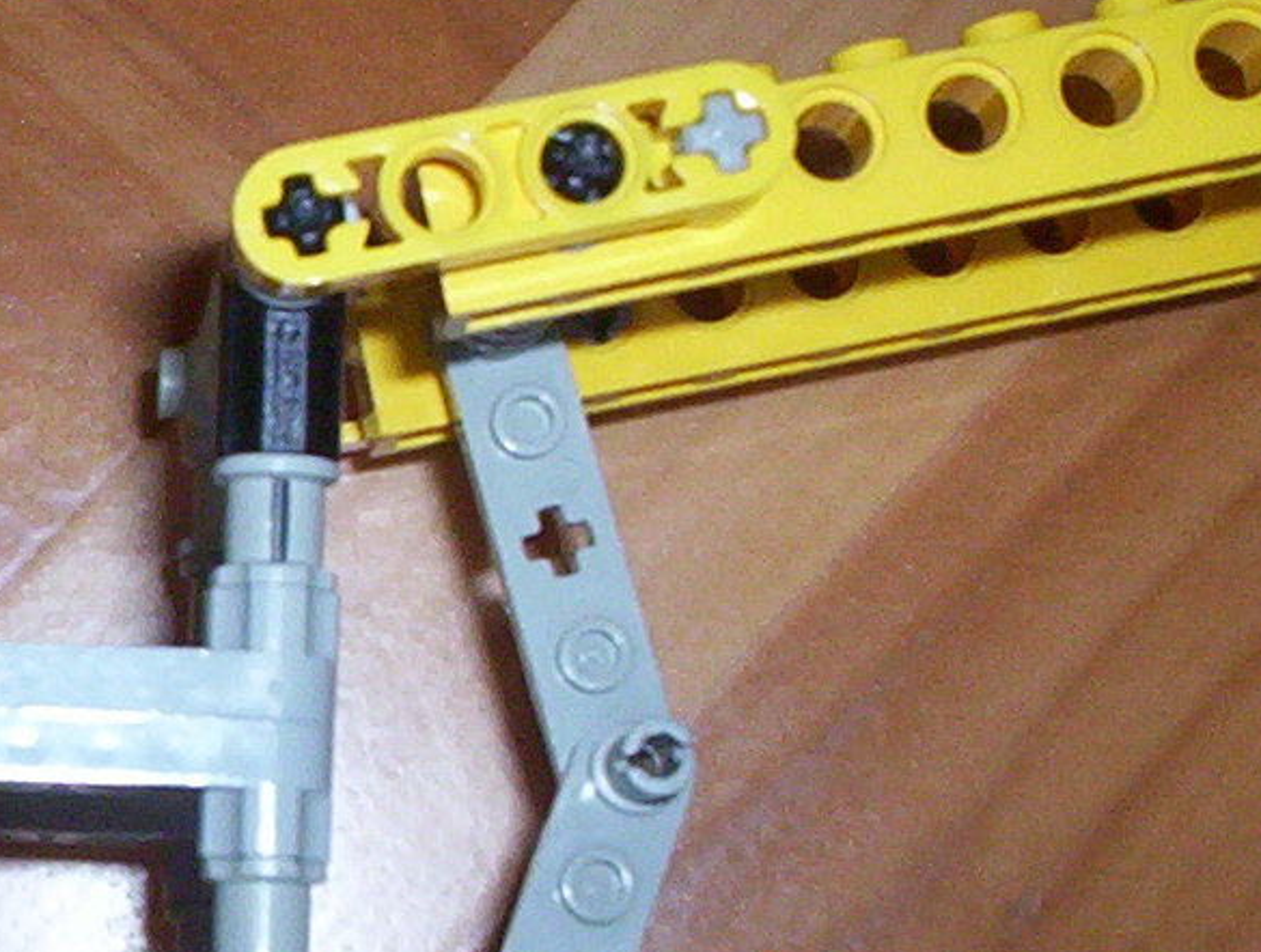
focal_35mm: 106
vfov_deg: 13.9
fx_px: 3872
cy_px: 829
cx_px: -254
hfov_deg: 17.6
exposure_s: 1/60
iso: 140
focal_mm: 4.99
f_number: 4.5
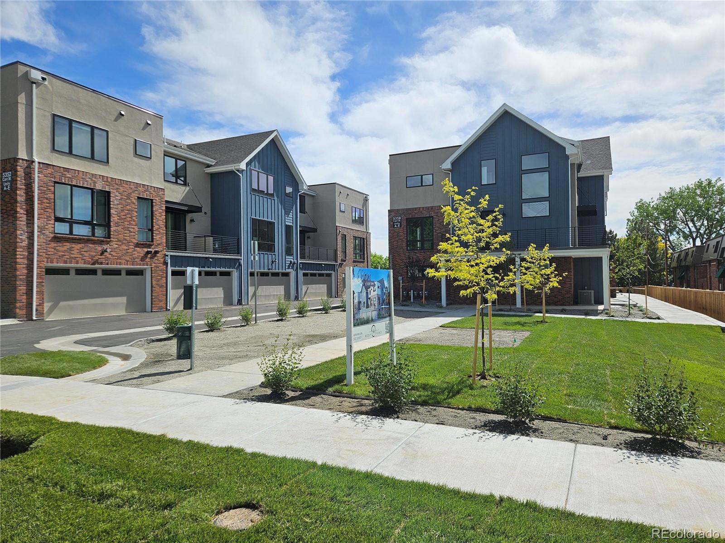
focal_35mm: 23
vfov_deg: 58.9
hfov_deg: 73.9
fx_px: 482
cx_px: 362
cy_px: 272
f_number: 1.8
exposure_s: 1/3177
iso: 25
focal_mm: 5.4
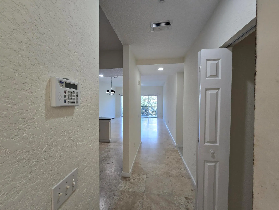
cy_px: 105
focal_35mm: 13
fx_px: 105
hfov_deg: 106.2
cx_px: 140
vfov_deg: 89.9
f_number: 2.2
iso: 100
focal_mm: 2.2
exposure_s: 1/60
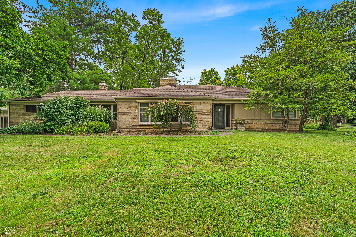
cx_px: 178
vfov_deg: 73.7
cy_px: 118
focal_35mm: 16
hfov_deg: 96.7
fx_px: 158
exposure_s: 1/125
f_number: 9
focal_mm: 16
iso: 250
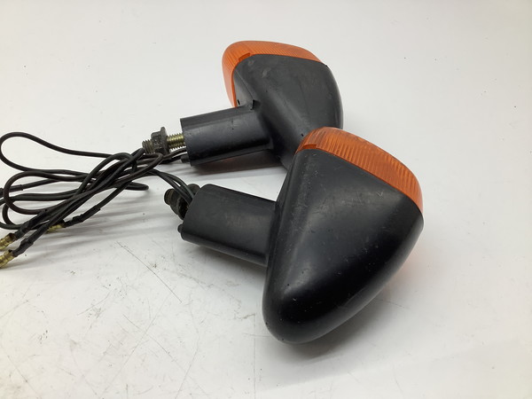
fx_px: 476
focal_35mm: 31
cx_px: 266
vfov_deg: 45.4
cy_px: 200
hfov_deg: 58.4
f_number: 2.4
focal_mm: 3.3
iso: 50
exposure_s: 1/120
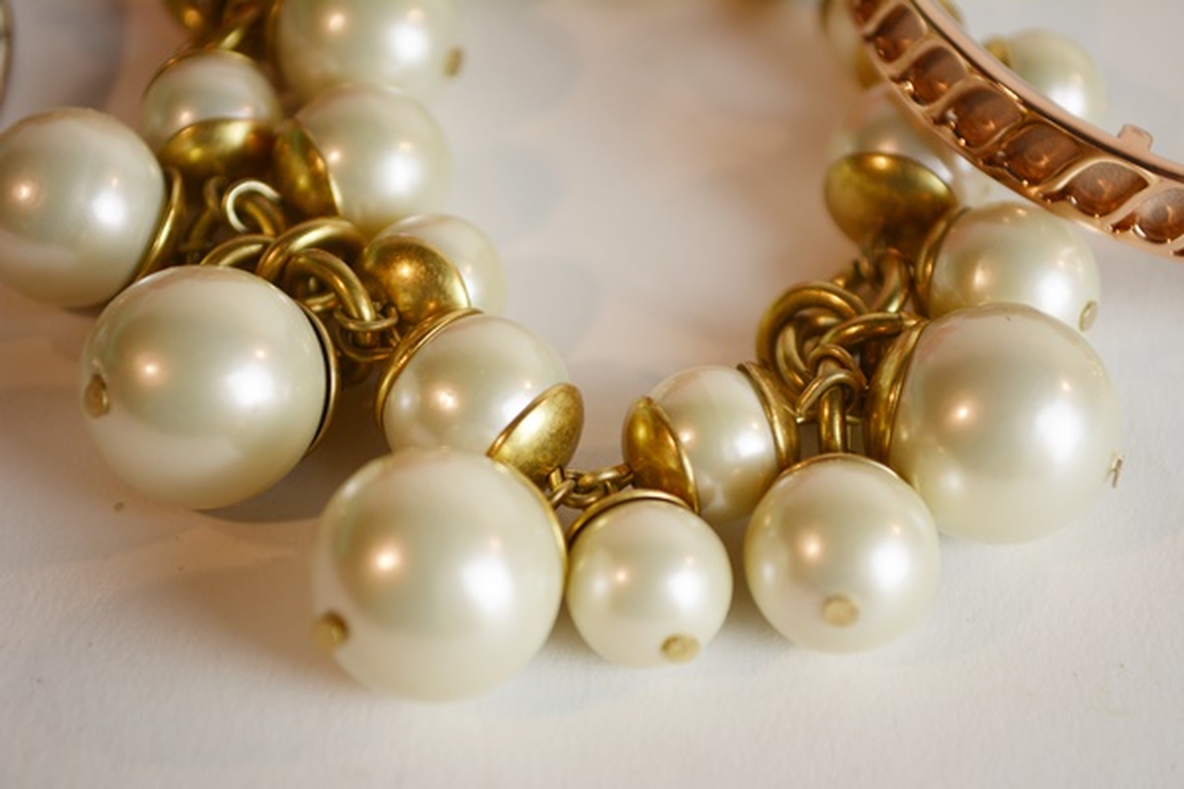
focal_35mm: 82
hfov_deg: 24.6
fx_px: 2713
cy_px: 394
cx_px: 592
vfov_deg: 16.6
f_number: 5.6
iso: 220
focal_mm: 55
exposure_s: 1/125
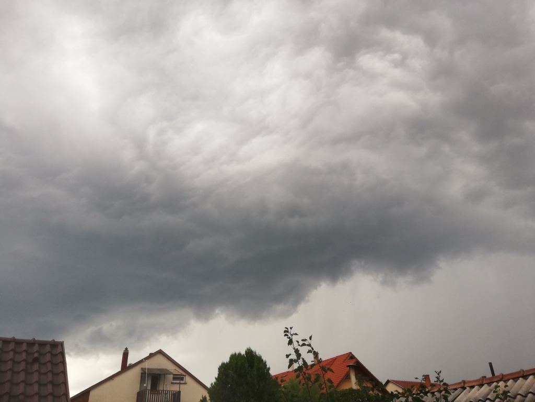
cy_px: 201
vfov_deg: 53.1
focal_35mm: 26
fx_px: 402
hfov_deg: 67.3
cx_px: 268
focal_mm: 3.81
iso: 50
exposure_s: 1/137
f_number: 2.2
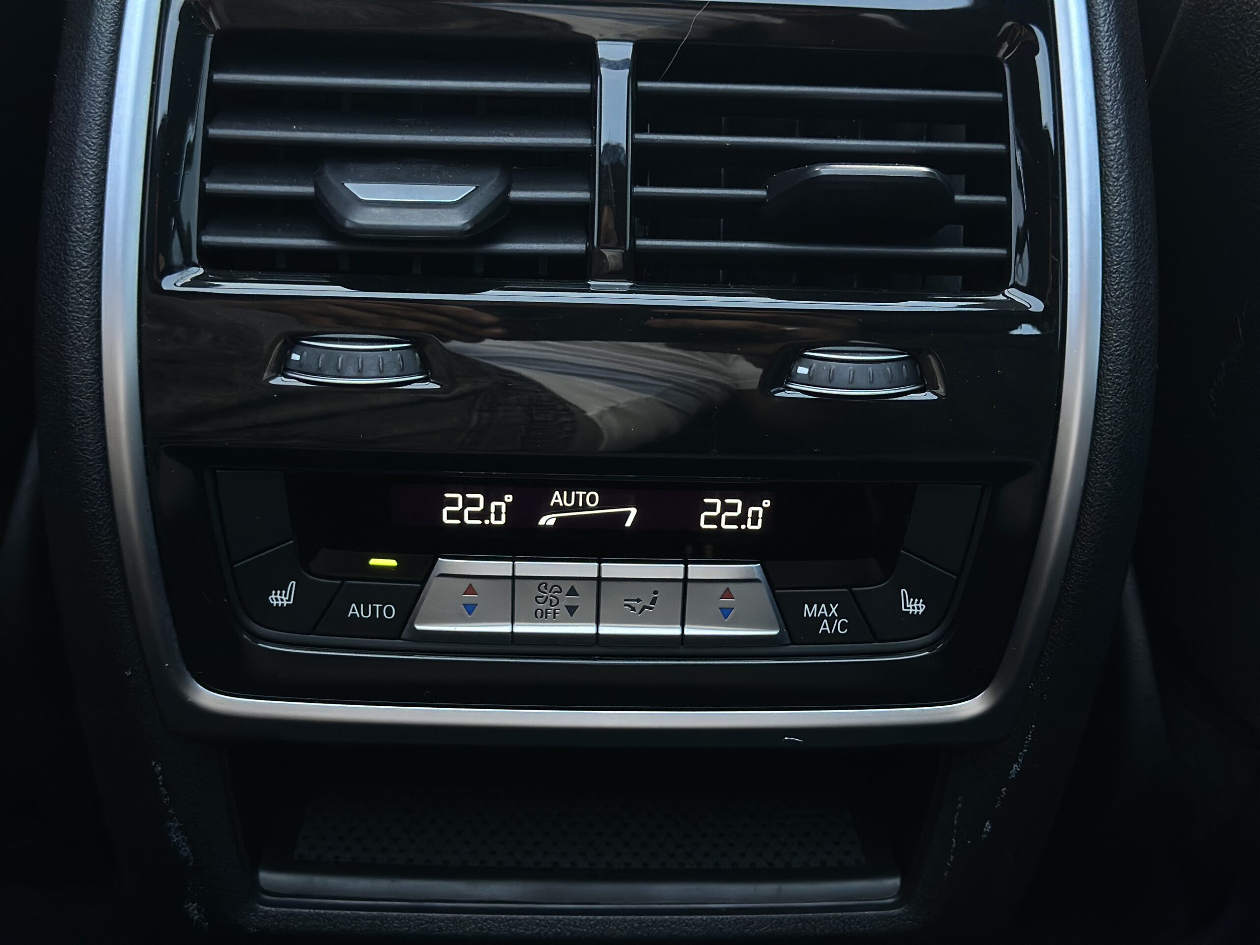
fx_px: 1747
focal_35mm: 48
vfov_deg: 30.3
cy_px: 472
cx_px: 630
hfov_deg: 39.7
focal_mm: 6.86
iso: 400
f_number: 1.78
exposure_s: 1/37
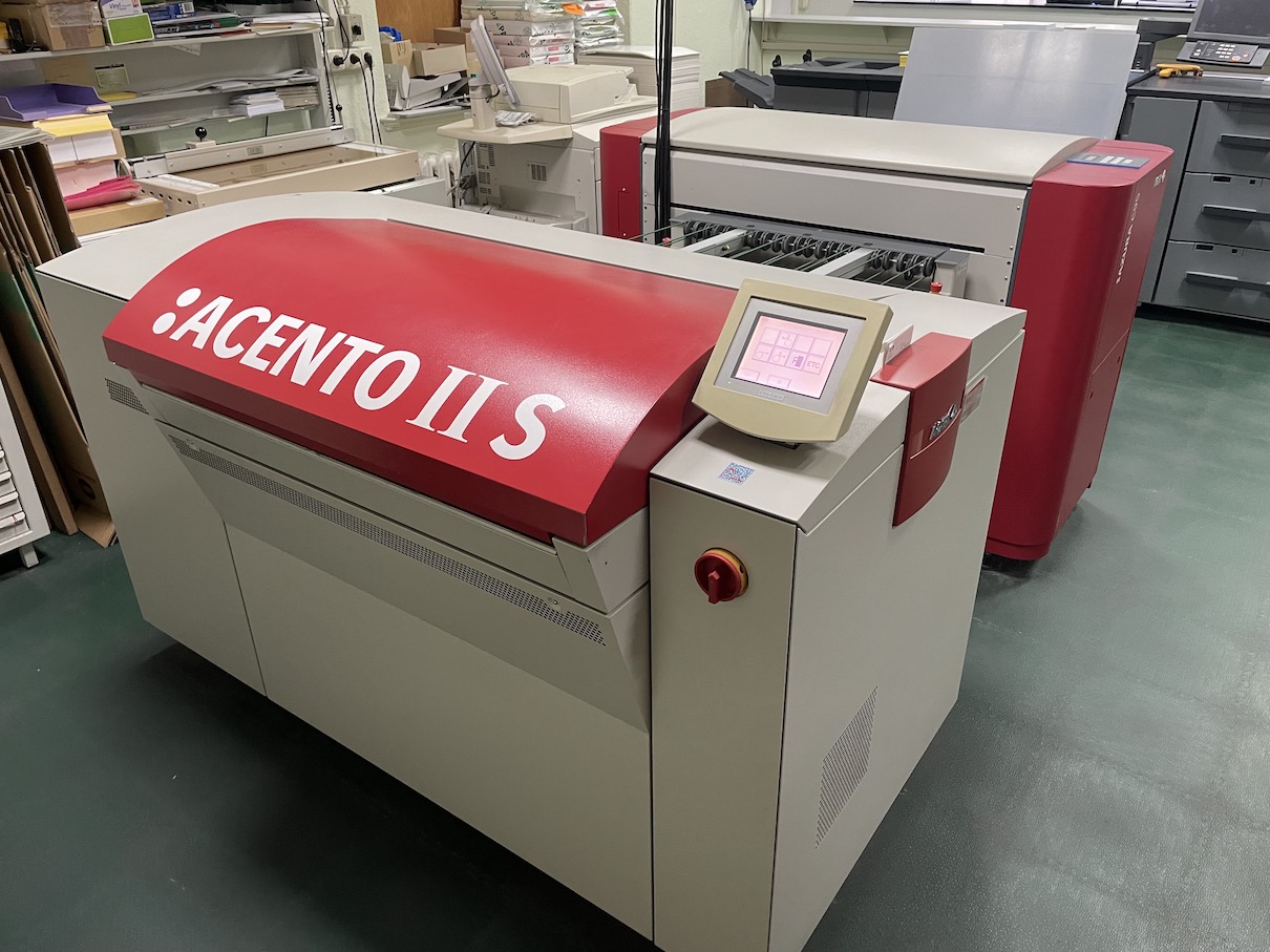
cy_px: 476
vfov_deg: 53.0
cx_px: 635
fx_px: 954
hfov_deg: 67.3
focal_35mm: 26
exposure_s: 1/50
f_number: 1.6
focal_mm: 4.2
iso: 200
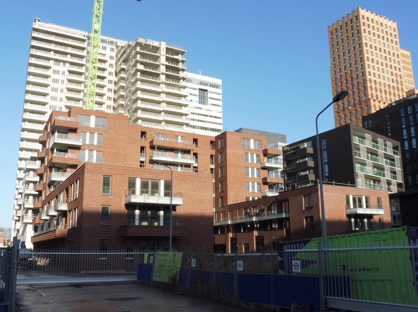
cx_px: 209
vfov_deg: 41.7
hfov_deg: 54.0
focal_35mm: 34
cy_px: 156
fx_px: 410
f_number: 5
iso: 100
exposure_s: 1/500
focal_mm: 6.1
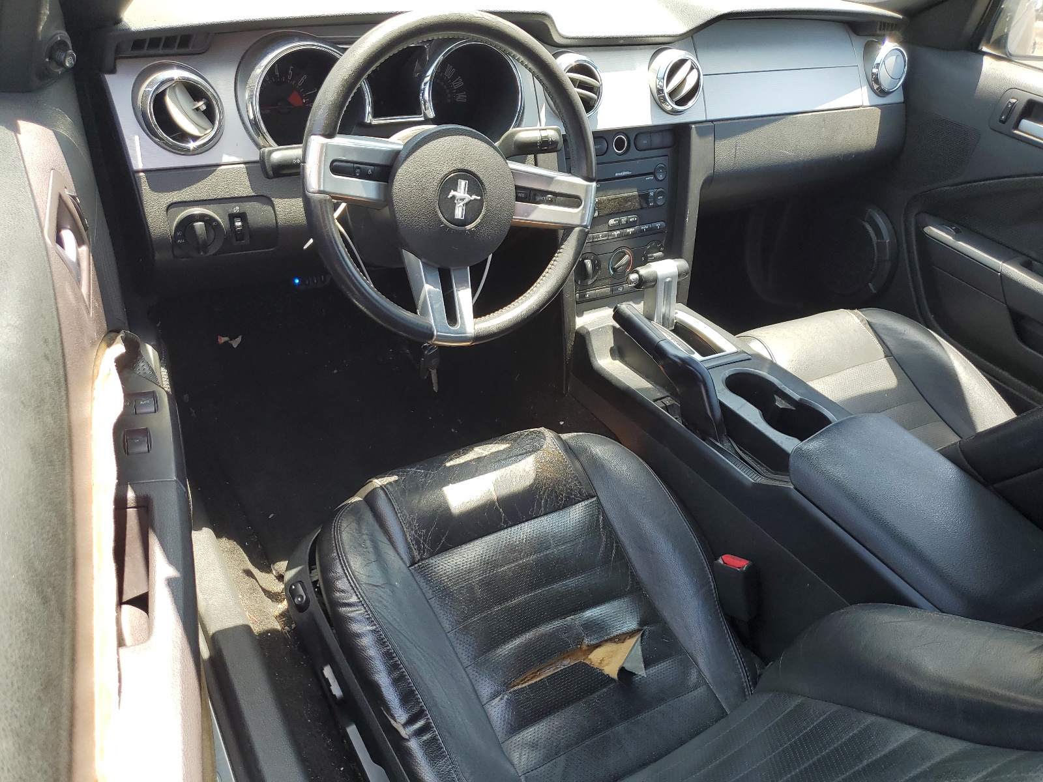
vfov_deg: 53.1
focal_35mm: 26
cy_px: 391
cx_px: 522
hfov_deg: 67.3
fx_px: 783
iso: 50
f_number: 1.5
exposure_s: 1/286
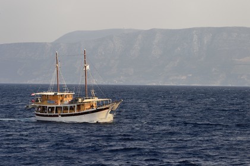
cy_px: 83
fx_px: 1388
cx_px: 125
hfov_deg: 10.3
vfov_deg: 6.9
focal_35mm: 200
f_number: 11
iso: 200
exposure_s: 1/200
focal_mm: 200
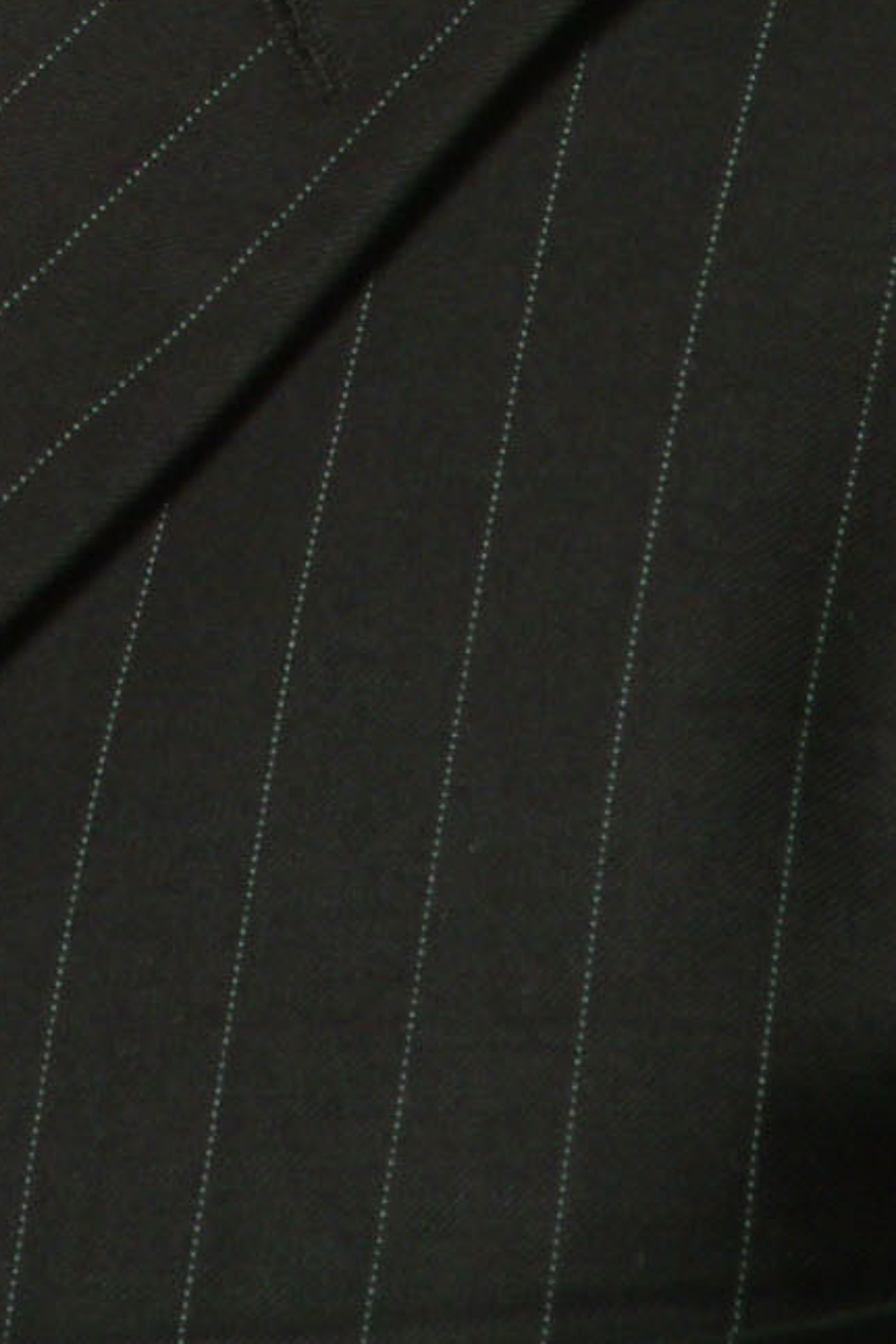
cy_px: -1644
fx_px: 47919
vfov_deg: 1.6
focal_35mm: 1284
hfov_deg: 1.1
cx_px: -127
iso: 200
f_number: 9.5
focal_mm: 183
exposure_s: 1/125
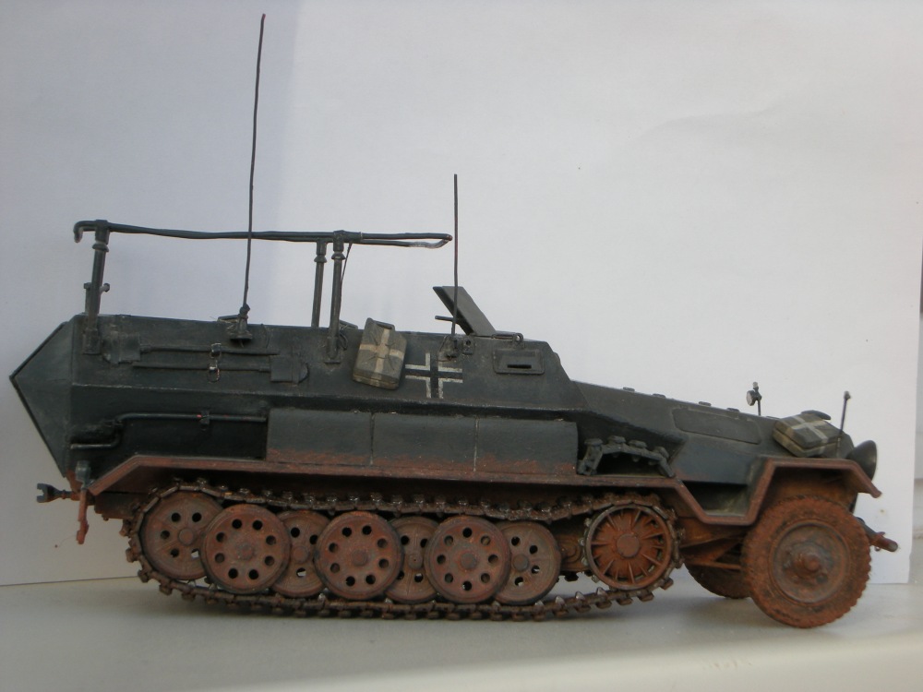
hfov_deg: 19.3
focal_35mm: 102
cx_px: 462
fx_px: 2720
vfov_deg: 14.5
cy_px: 346
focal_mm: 17
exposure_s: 1/124
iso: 76
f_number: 5.6
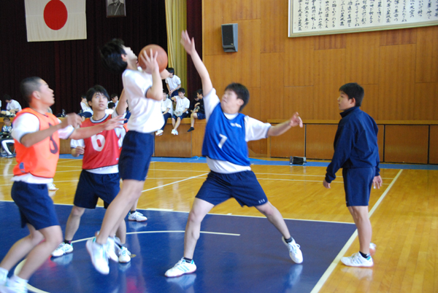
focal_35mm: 48
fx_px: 585
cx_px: 219
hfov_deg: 41.1
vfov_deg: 28.2
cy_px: 146
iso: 1600
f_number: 5.6
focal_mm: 32
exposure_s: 1/80
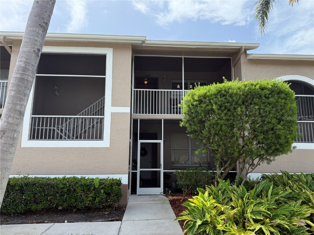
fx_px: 218
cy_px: 118
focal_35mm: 24
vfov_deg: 56.8
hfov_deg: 71.6
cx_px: 157
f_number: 1.78
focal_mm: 6.76
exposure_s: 1/2445
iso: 100
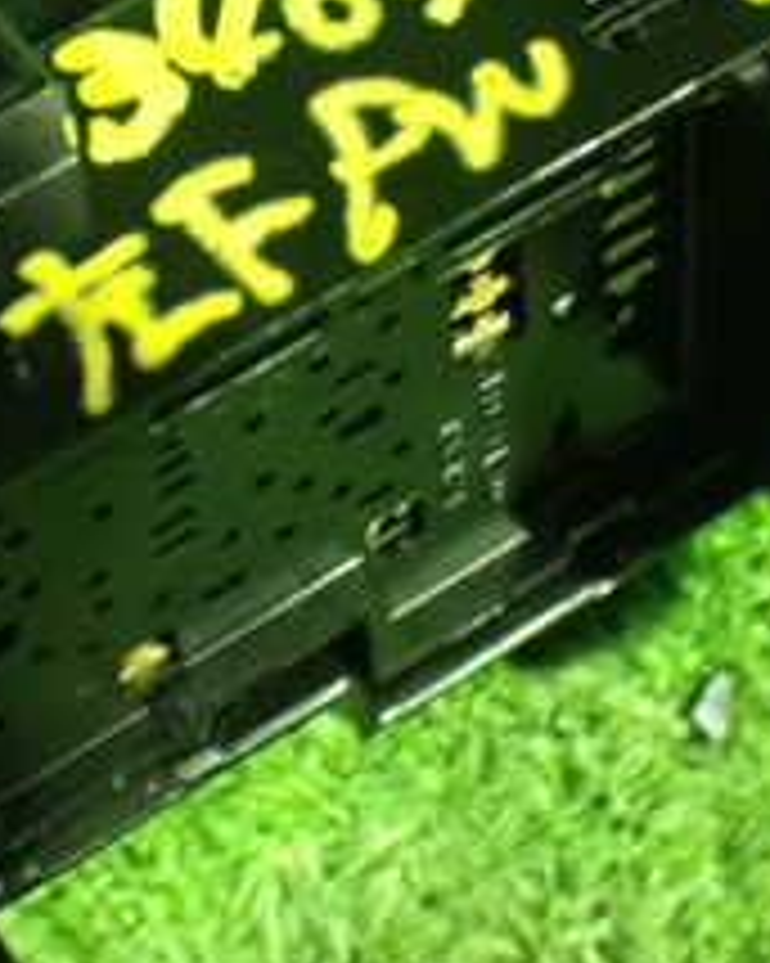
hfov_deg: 14.8
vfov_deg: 18.4
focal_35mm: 104
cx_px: 311
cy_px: 346
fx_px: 2965
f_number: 2.7
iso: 1600
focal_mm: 6.83
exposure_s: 1/15
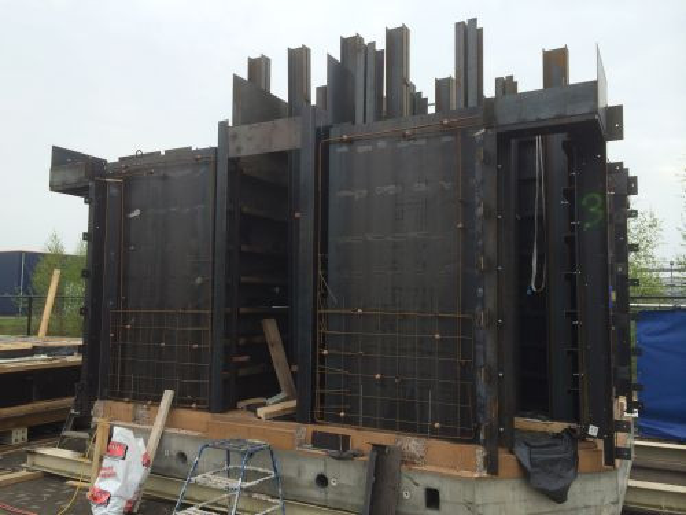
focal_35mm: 30
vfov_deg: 46.8
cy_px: 258
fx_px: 595
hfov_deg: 60.0
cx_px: 343
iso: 32
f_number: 2.2
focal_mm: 4.12
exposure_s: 1/933
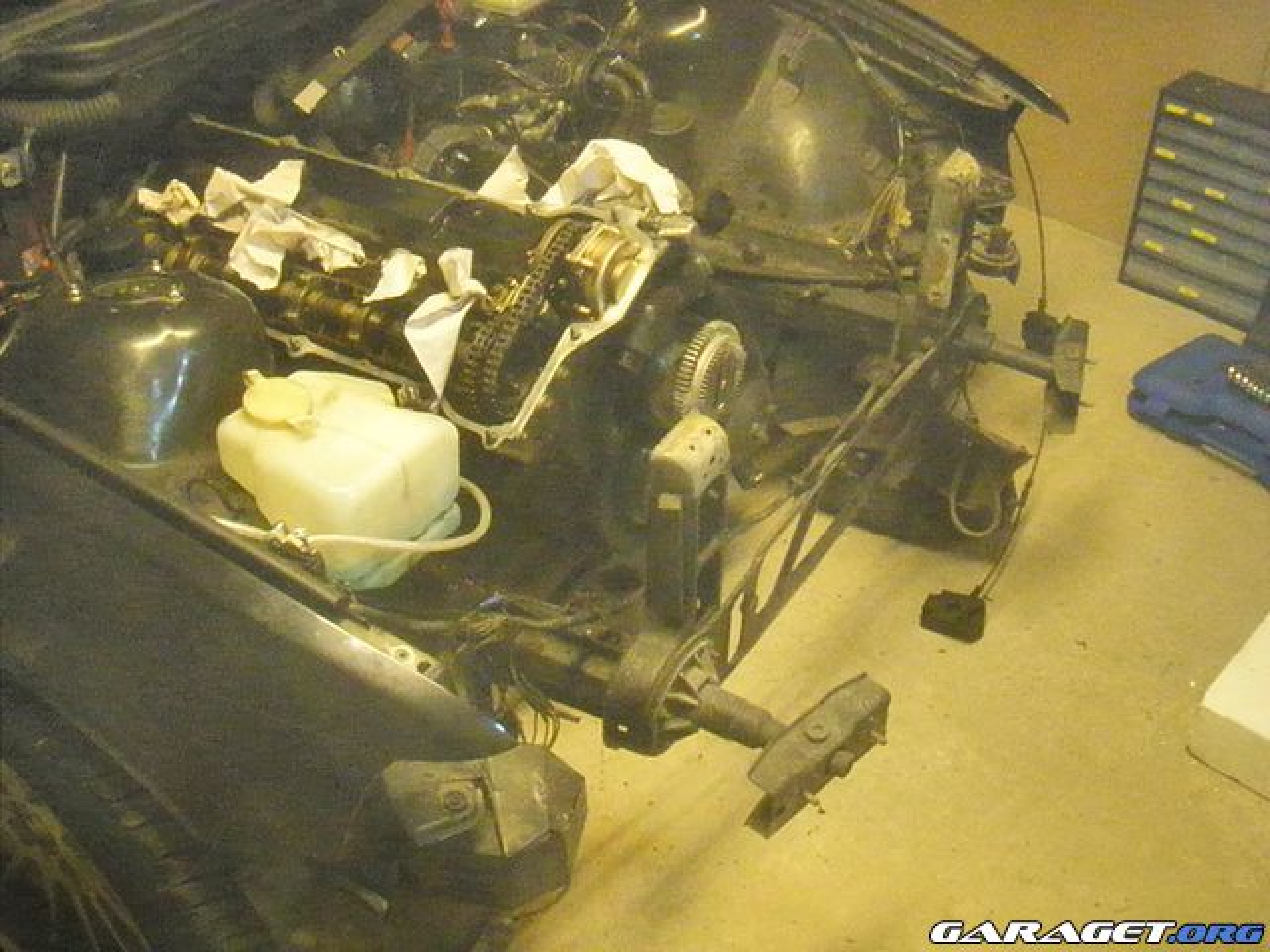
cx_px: 635
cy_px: 476
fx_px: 1394
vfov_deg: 37.7
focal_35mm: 38
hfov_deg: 49.0
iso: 3200
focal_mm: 6.7
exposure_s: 1/30
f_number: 3.5
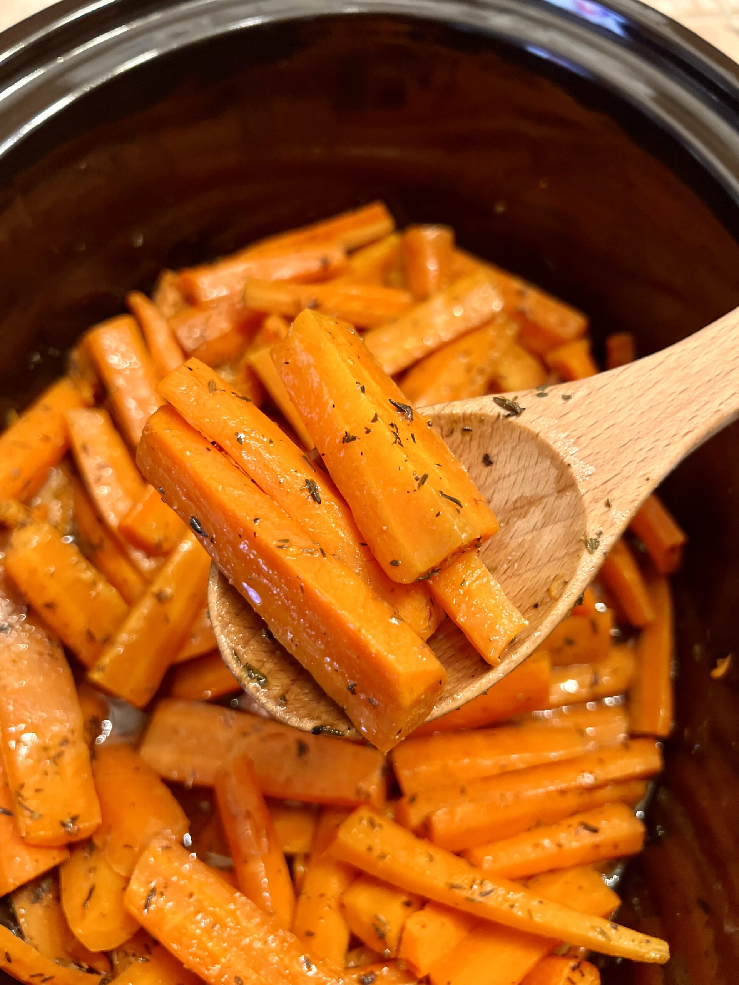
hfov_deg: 53.1
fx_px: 740
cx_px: 370
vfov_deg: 67.3
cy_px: 492
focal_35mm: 26
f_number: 1.5
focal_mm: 5.7
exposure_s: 1/40
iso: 400
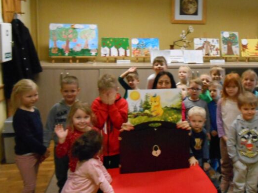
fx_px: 283
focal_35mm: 38
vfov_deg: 37.3
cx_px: 170
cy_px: 64
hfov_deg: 48.2
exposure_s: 1/40
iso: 800
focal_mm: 4.6
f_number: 3.5
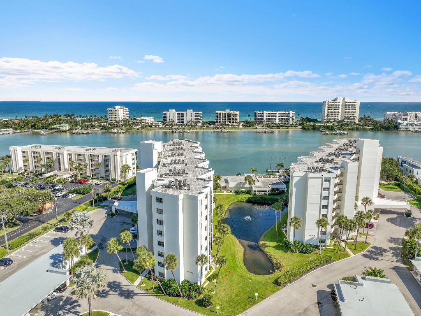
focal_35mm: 24
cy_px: 158
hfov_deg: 71.6
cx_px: 210
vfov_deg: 56.8
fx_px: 292
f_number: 2.8
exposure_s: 1/2500
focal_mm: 12.29
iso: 110
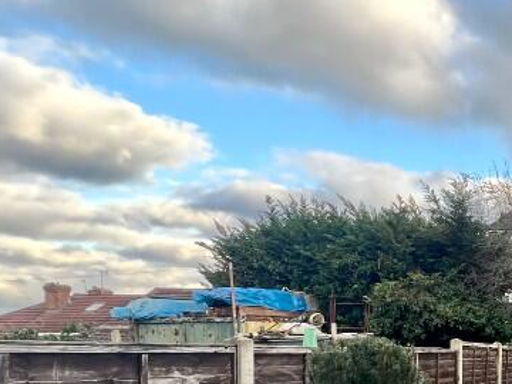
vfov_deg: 36.1
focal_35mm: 37
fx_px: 547
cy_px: 353
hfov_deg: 35.5
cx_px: 654
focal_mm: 1.57
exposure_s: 1/171
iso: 32
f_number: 1.8
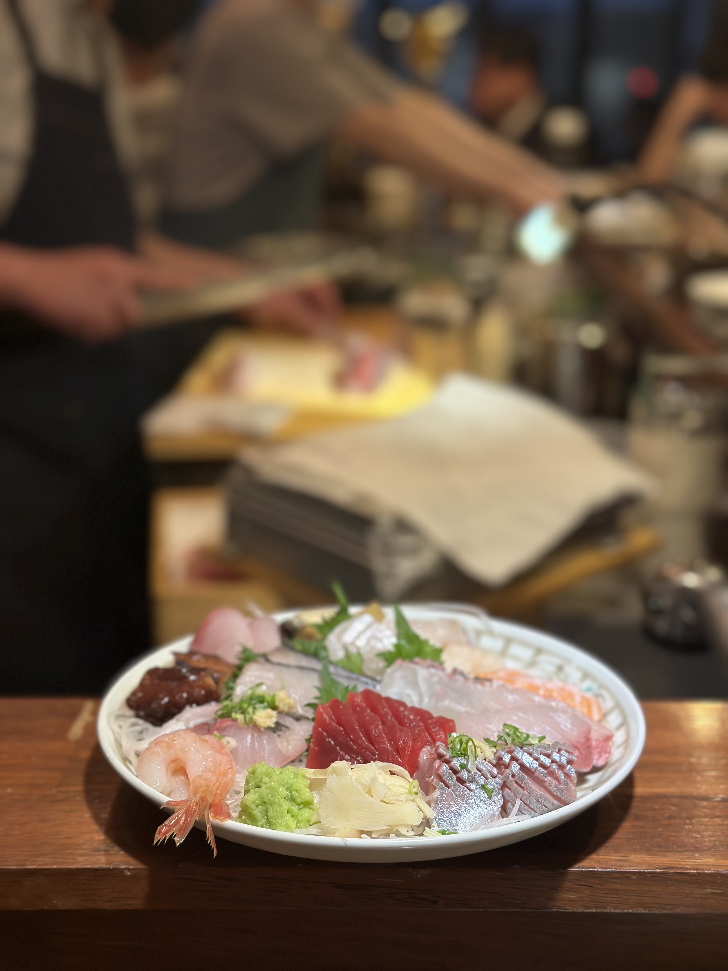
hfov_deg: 30.3
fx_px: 1346
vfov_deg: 39.7
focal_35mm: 48
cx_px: 364
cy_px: 486
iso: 125
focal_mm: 6.86
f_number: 1.78
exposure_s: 1/60
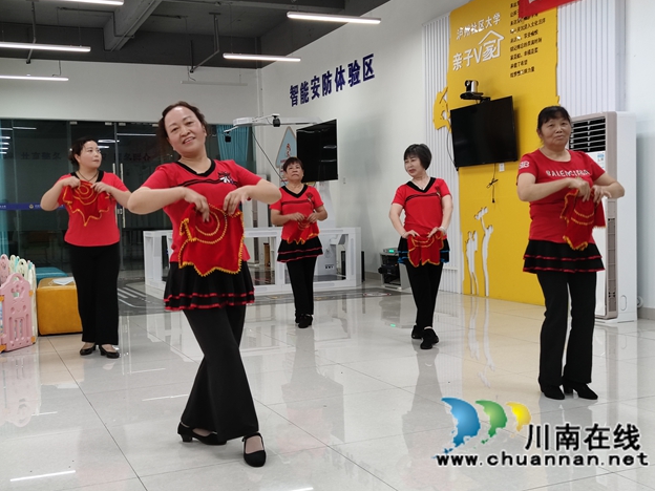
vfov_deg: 36.0
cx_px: 334
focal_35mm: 40
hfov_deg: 46.8
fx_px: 757
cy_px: 249
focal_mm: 6.72
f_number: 1.69
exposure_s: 1/50
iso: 271
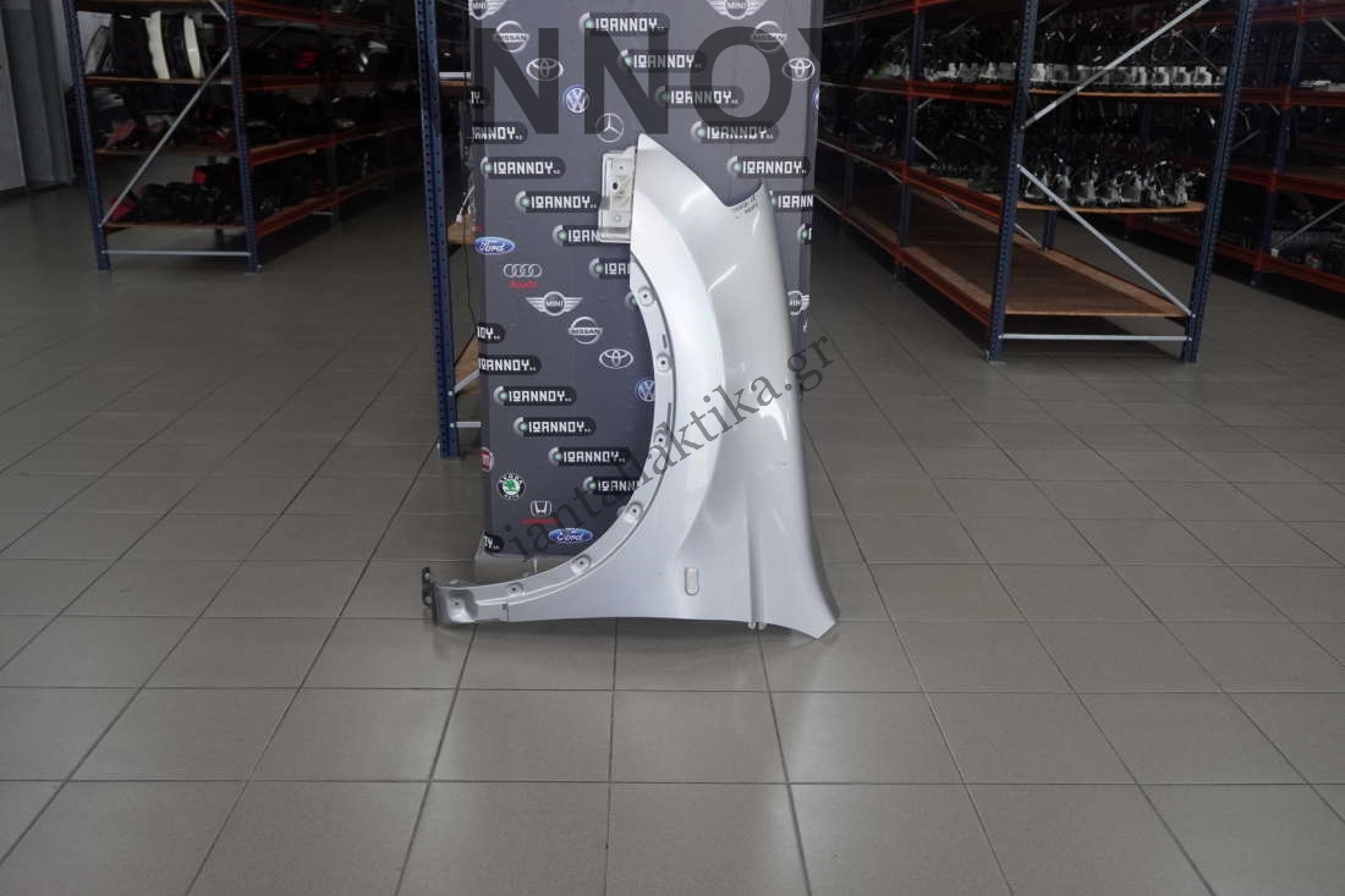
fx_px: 1177
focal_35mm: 32
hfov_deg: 59.5
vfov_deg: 41.7
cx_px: 672
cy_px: 448
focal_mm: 21
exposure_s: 1/160
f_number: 4
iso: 1000
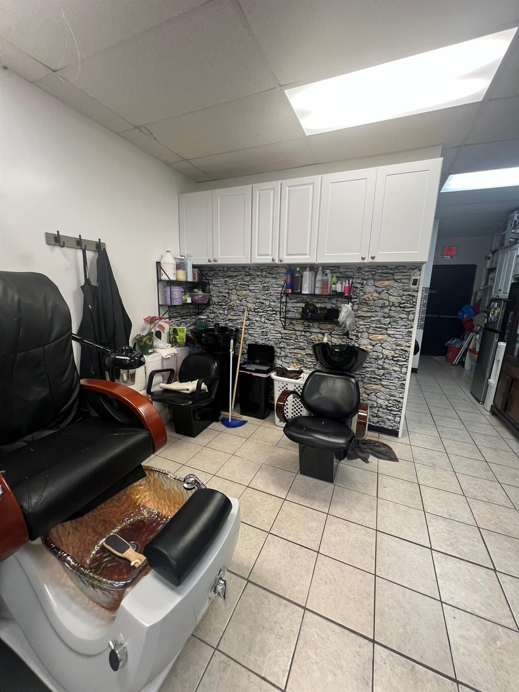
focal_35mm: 13
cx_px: 260
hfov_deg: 89.9
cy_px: 346
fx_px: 260
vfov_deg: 106.2
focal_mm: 1.57
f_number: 1.8
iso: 200
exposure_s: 1/120
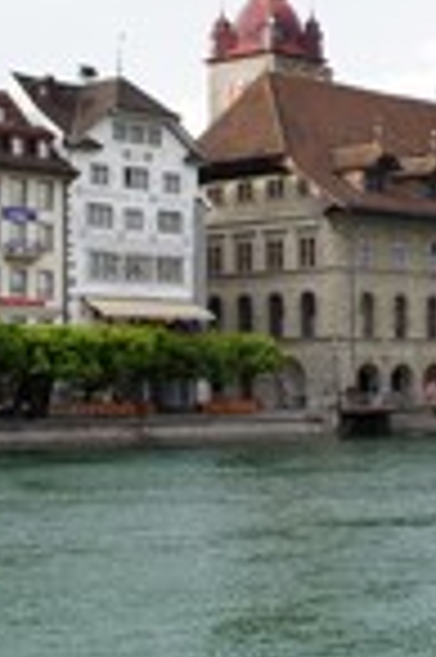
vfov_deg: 23.9
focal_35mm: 85
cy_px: 236
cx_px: 319
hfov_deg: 16.0
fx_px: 1548
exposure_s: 1/60
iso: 100
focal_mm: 18
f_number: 11
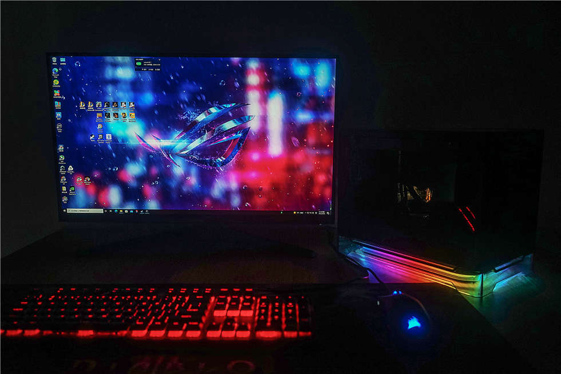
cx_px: 280
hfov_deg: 63.7
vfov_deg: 44.9
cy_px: 187
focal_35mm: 29
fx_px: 452
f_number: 3.5
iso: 400
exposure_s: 1/100
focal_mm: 29
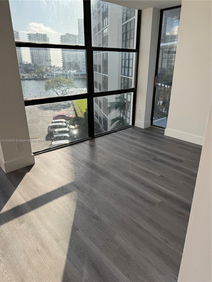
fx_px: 196
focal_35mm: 24
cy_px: 141
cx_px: 106
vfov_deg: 71.6
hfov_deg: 56.8
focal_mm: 6.86
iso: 80
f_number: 1.78
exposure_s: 1/864
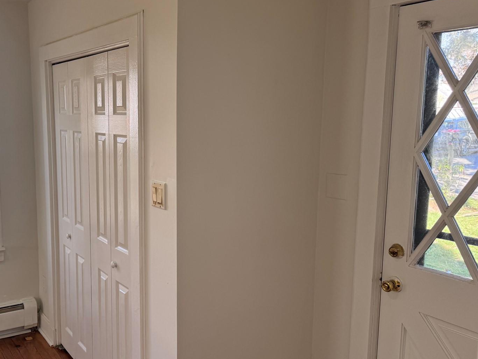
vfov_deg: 39.7
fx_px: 497
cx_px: 123
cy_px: 181
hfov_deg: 49.4
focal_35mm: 36
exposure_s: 1/128
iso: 100
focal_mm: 6.76
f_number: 1.78
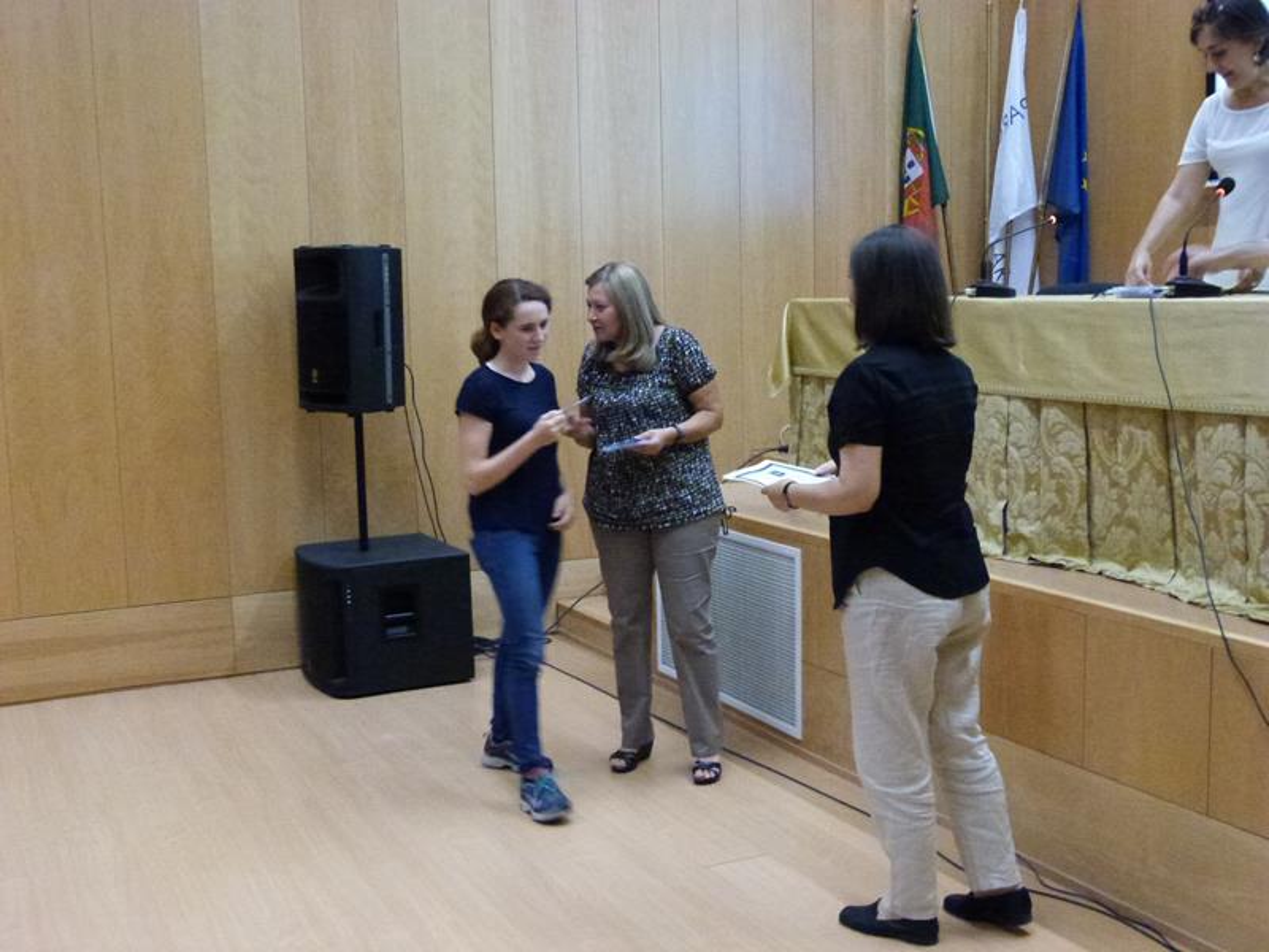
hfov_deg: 45.8
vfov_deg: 35.1
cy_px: 476
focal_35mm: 41
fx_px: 1503
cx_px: 634
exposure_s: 1/15
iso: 1250
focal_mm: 7.3
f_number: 3.1
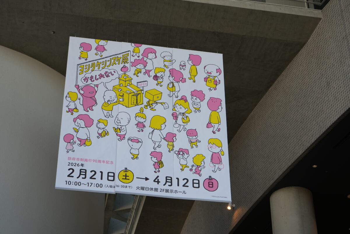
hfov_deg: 28.8
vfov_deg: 19.5
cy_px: 117
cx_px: 175
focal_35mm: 70
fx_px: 681
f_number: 5.6
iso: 200
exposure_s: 1/160
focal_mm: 70
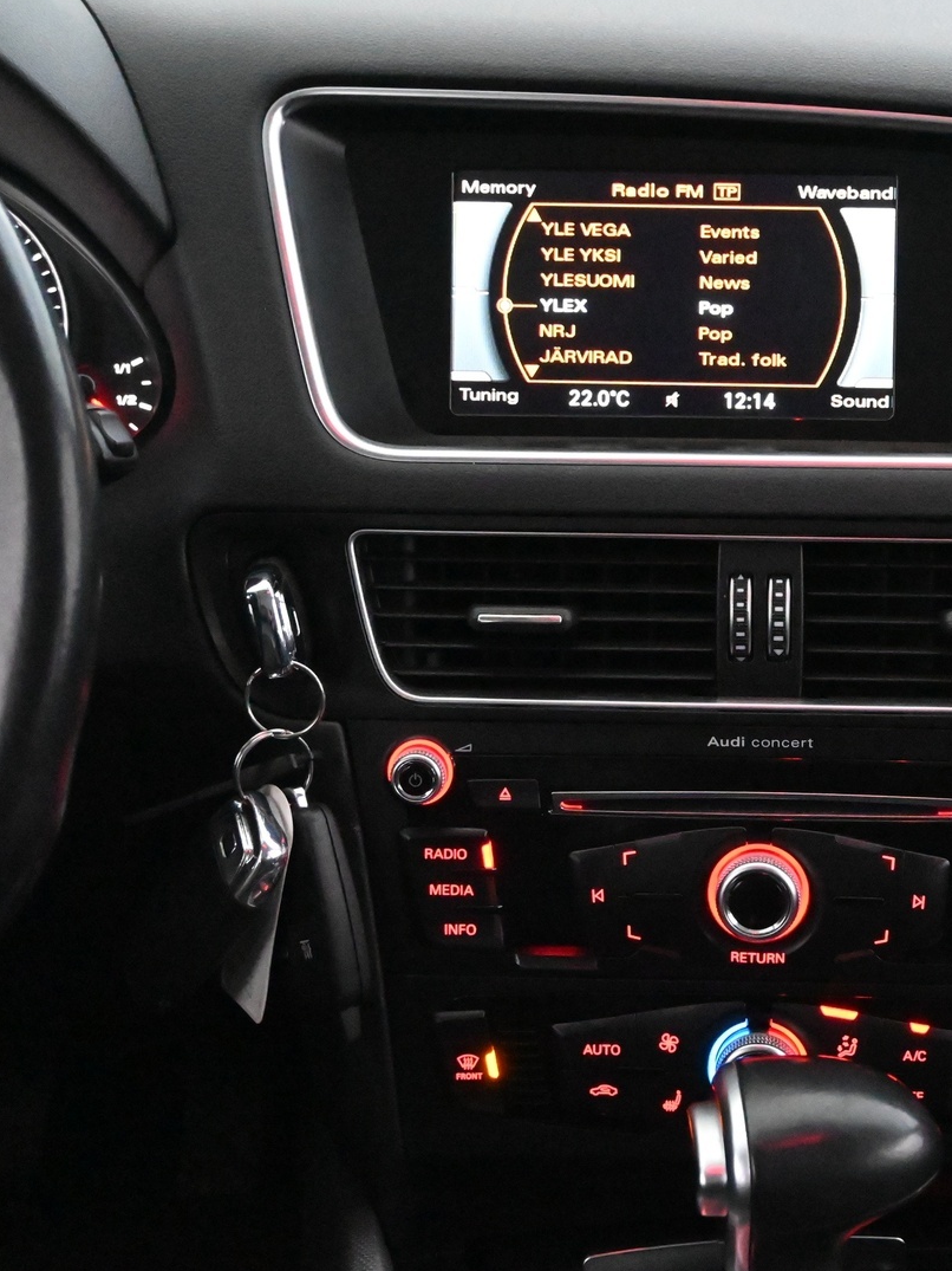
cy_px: 635
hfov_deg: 20.3
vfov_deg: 27.1
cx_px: 761
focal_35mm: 72
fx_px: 2631
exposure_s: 1/50
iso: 16000
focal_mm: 33
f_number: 5
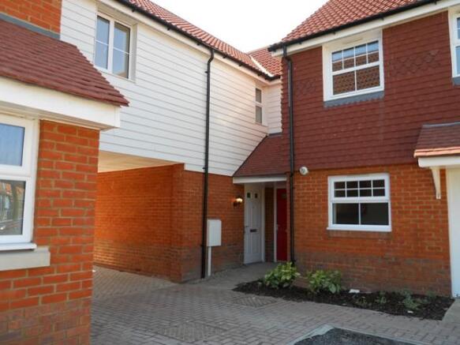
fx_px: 372
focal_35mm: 28
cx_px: 230
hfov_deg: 63.5
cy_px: 172
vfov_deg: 49.7
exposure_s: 1/250
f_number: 2.7
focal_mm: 5
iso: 80
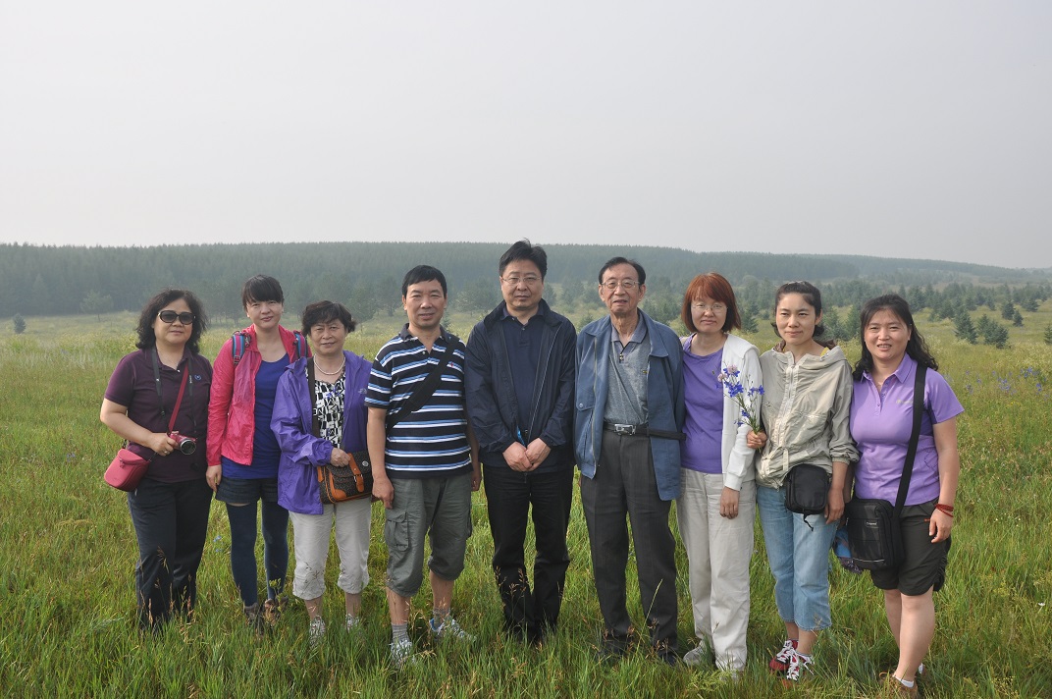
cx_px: 526
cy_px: 350
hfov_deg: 59.6
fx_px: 919
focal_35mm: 32
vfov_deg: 41.6
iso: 200
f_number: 9
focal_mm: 21
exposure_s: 1/320
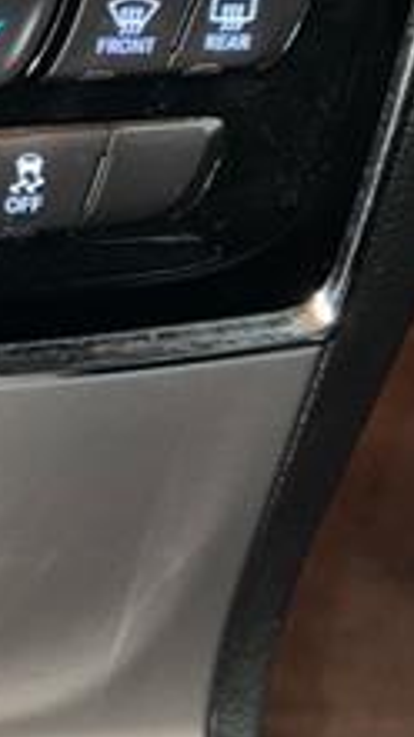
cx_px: -290
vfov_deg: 25.9
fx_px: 1603
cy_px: 290
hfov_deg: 13.5
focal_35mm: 82
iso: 50
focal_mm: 5.7
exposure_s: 1/4
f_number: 1.5
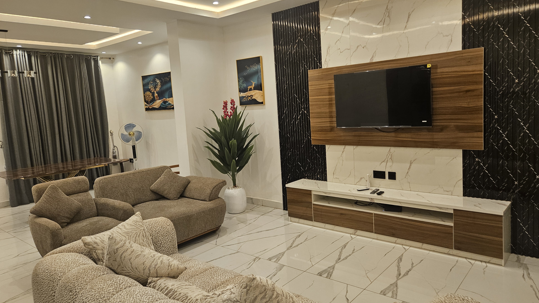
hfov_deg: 71.9
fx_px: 372
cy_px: 146
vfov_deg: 44.4
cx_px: 279
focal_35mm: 26
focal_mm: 5.4
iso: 160
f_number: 1.8
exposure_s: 1/100
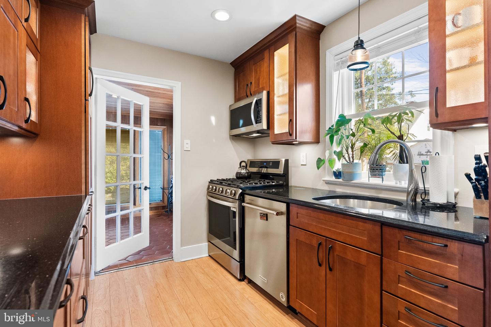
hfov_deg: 93.3
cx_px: 246
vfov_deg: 70.5
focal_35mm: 17
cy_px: 164
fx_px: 232
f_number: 4
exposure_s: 1/25
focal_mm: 17
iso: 1250
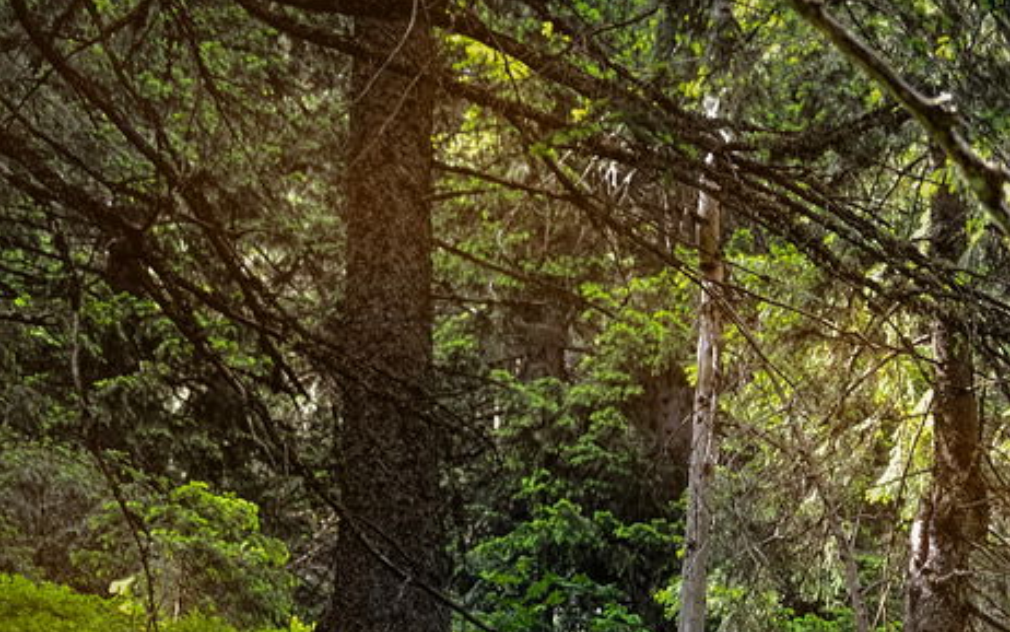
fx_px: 3689
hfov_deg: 14.8
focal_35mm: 134
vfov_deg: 9.4
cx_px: 1397
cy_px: 1085
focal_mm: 38
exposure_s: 1/50
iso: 200
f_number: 4
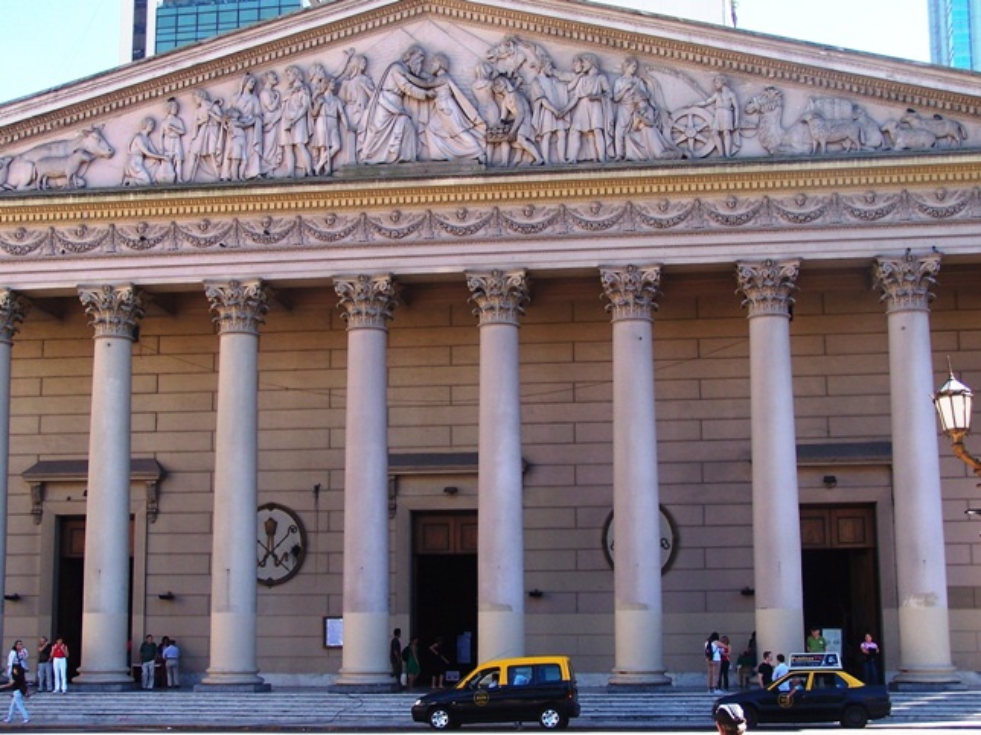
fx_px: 1445
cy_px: 368
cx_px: 490
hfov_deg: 37.5
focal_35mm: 51
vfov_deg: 28.6
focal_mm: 8.5
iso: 80
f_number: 3.6
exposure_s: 1/320
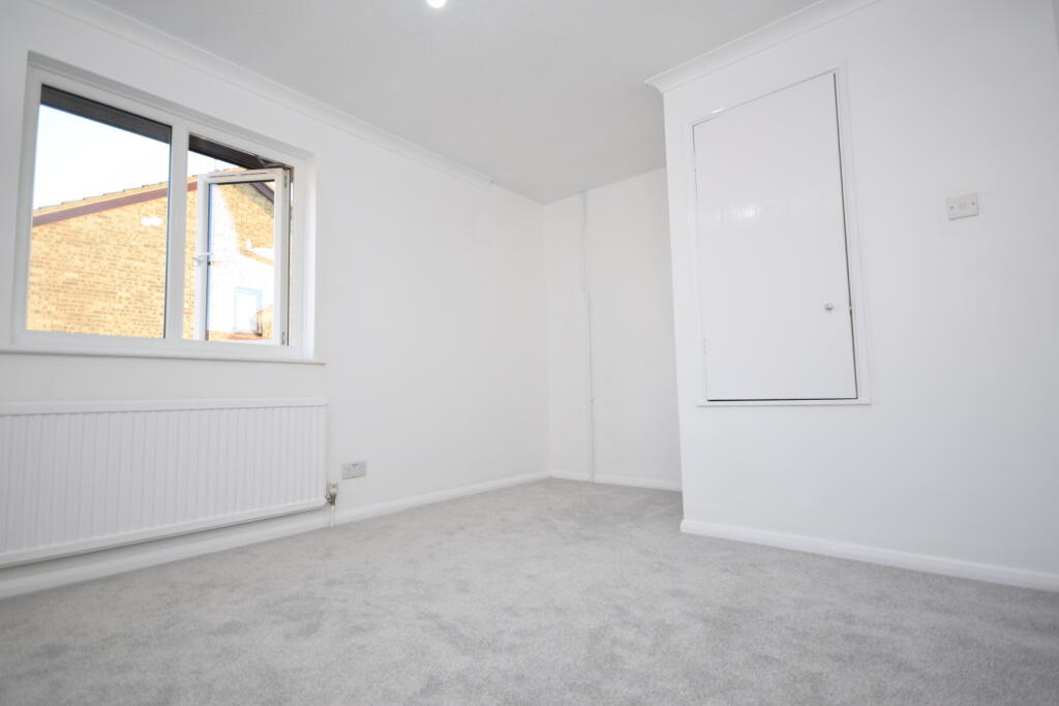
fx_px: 530
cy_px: 353
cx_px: 530
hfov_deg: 90.0
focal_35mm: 18
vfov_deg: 67.4
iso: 400
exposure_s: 1/100
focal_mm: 12
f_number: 5
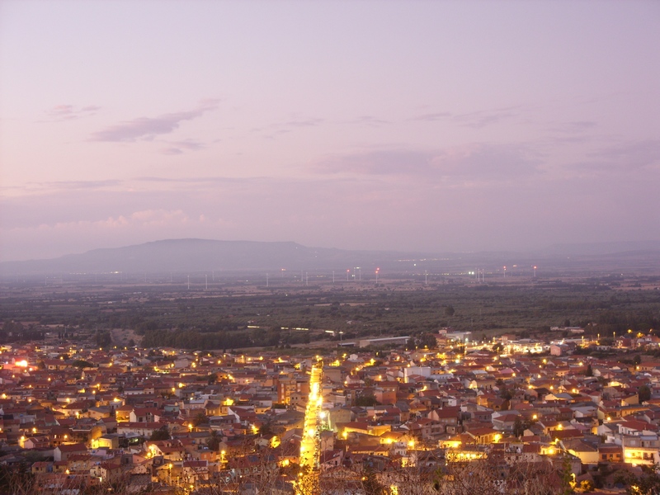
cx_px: 330
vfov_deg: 17.8
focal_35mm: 83
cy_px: 248
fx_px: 1583
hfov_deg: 23.6
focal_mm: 13.8
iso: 100
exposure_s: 4
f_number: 3.3
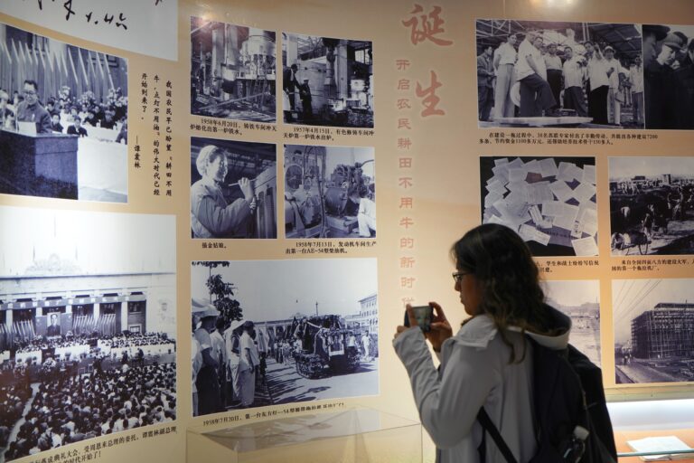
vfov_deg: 34.2
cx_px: 347
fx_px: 752
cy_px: 232
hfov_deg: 49.6
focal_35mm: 39
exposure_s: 1/50
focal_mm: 39
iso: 800
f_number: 4
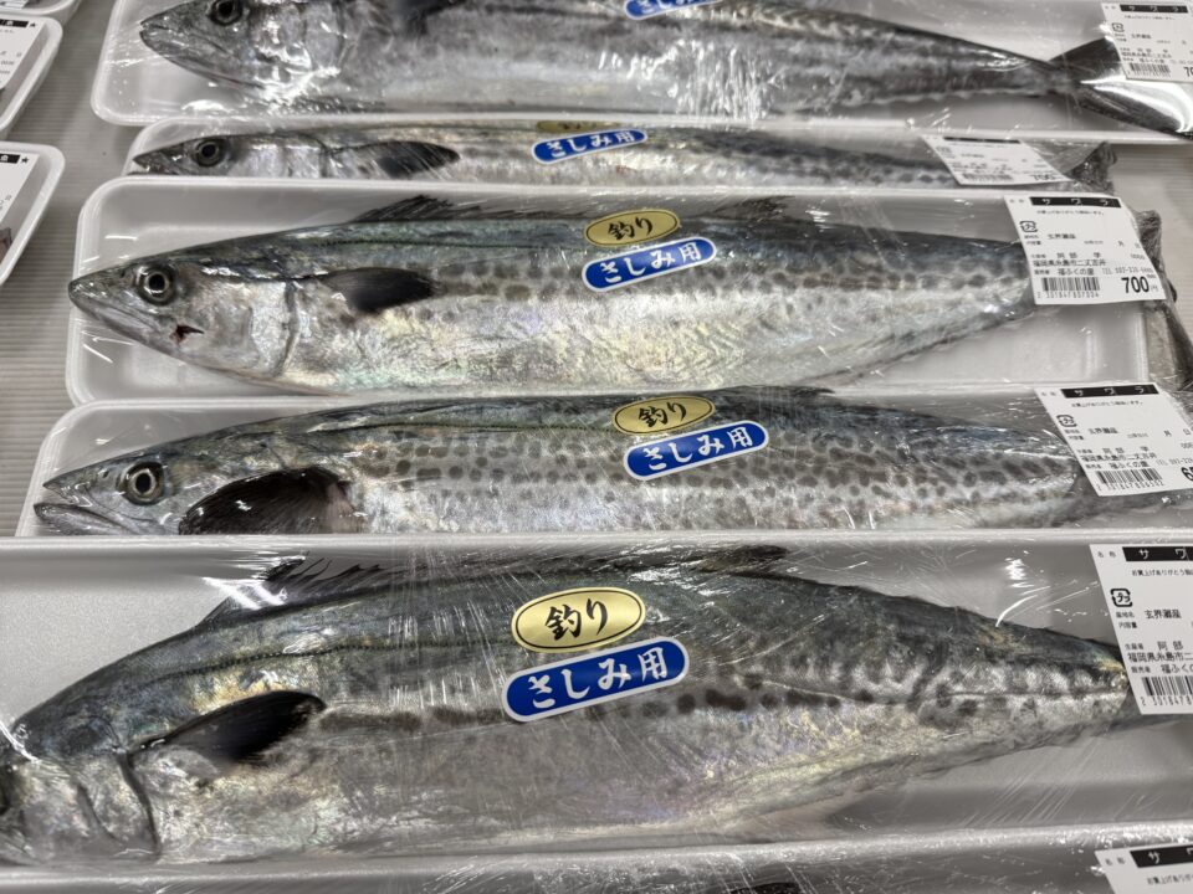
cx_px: 596
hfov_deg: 71.6
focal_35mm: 24
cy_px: 447
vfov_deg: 56.8
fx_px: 827
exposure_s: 1/120
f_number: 1.78
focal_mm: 6.76
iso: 100
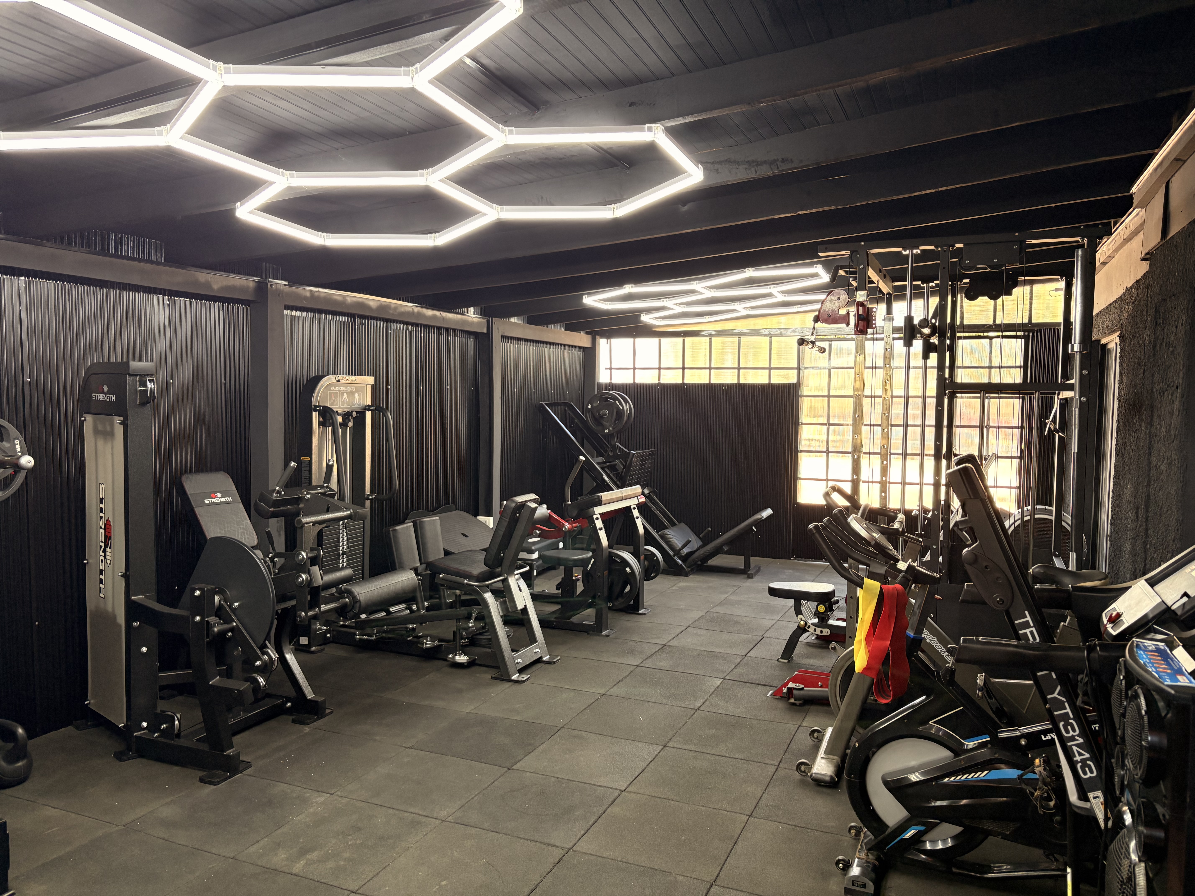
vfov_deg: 53.1
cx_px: 598
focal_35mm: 26
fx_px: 898
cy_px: 448
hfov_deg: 67.3
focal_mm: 5.96
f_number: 1.6
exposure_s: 1/60
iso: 125
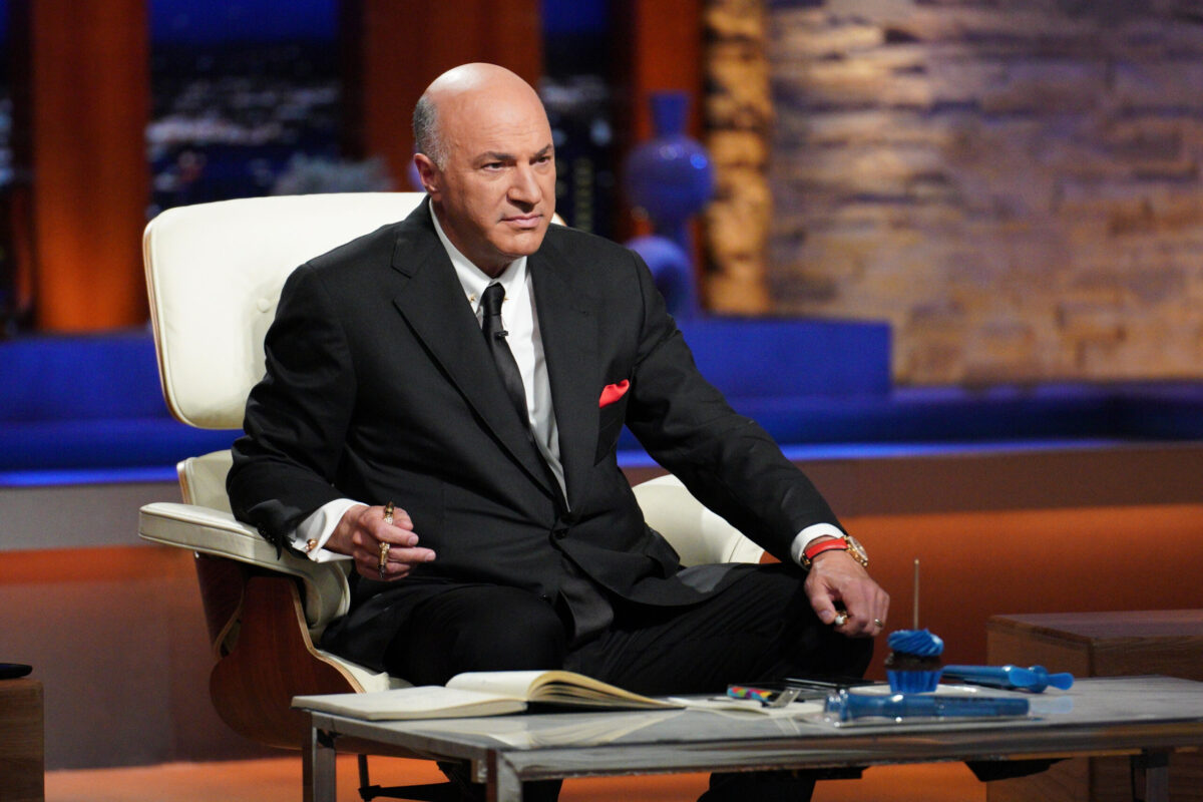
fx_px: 9022
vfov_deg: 5.1
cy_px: 401
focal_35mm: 270
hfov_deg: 7.6
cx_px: 602
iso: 5000
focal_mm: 180
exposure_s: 1/200
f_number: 2.8
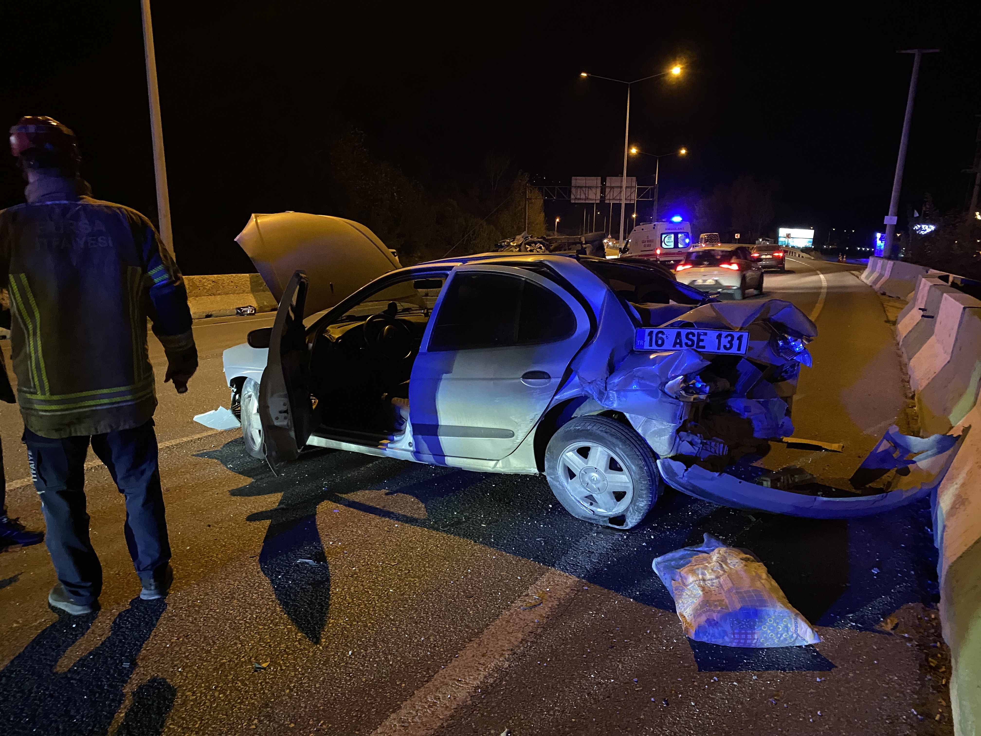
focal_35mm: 26
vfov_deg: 53.1
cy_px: 368
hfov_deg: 67.3
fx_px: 737
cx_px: 490
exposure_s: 1/17
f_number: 1.8
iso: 1000
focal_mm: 4.25
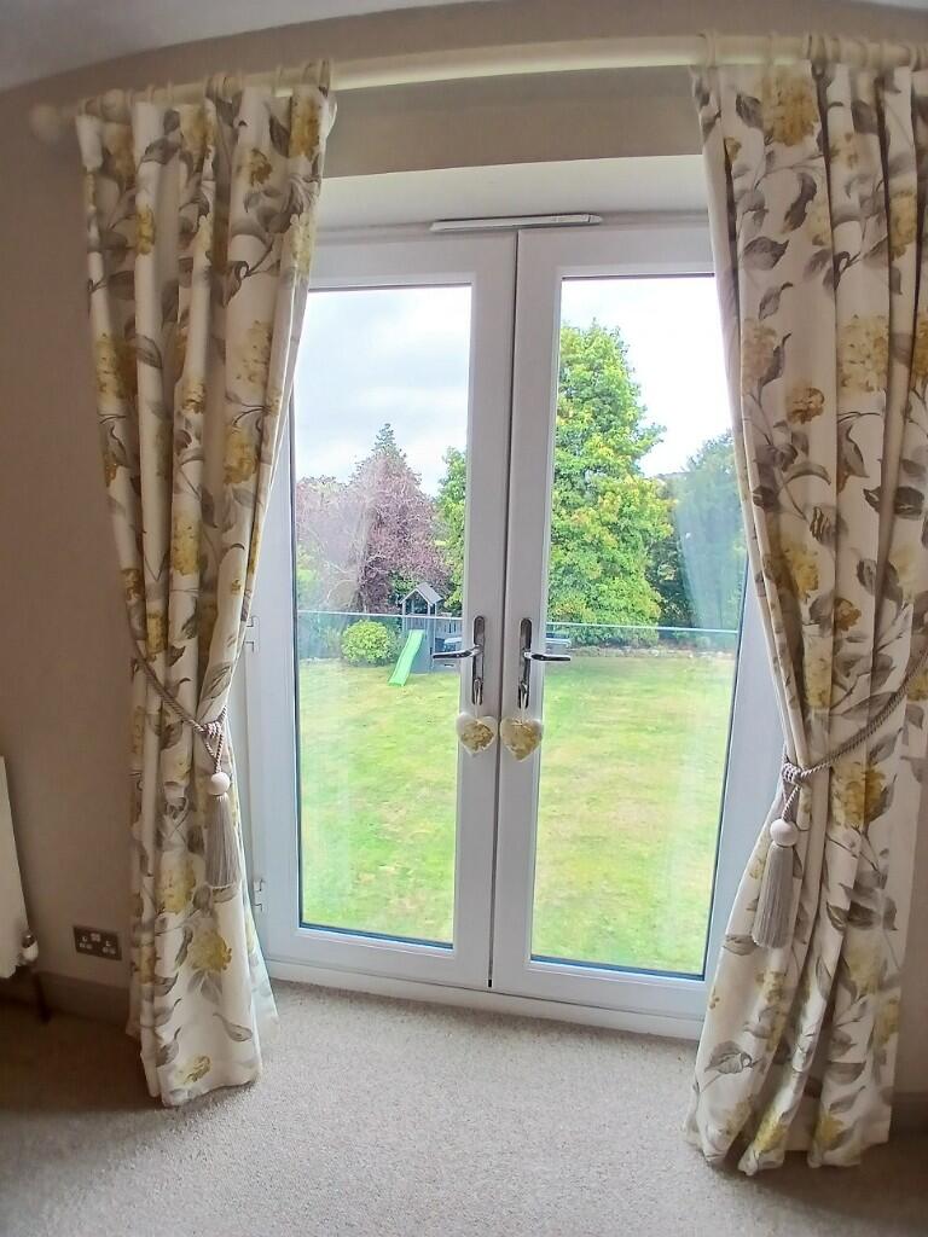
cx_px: 464
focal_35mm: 17
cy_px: 618
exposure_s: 1/50
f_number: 2.2
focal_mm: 1.4
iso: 64
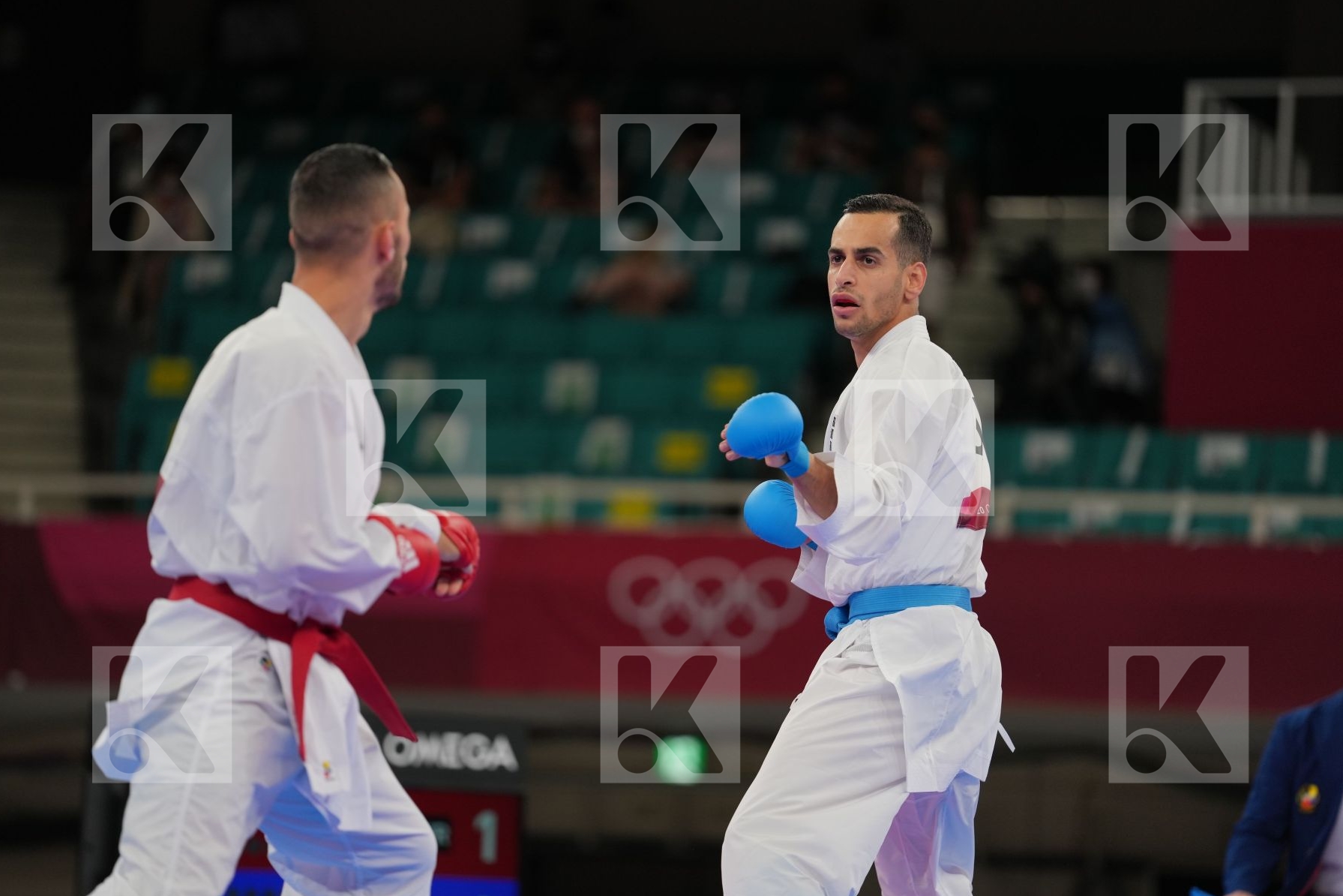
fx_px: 7498
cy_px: 448
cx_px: 670
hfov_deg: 10.2
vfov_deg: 6.8
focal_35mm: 201
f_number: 2.8
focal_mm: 200
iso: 640
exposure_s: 1/1000
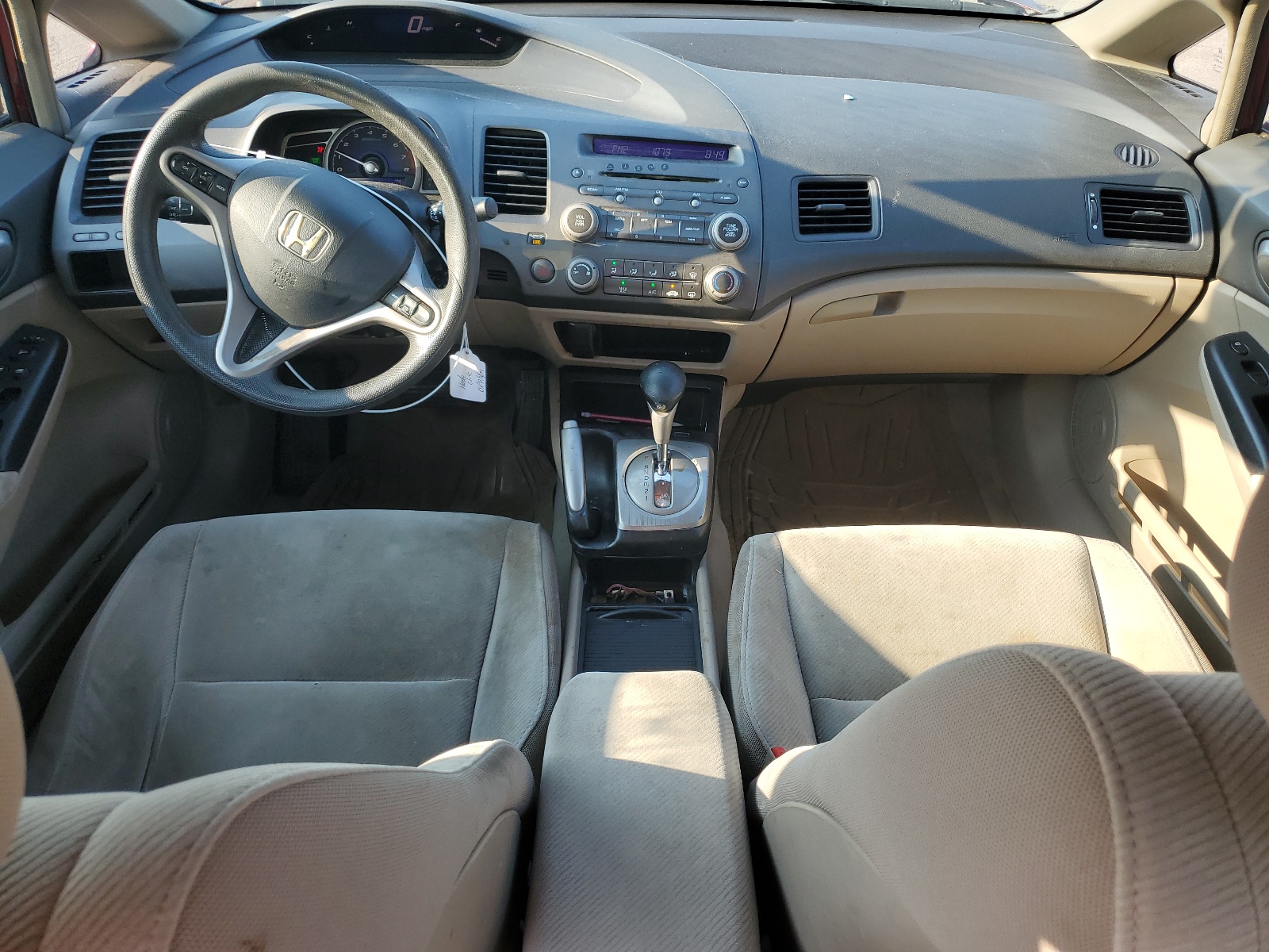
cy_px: 476
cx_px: 634
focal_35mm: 26
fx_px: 953
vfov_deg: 53.1
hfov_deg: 67.3
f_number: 1.5
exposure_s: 1/312
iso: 50
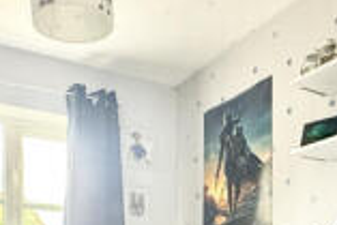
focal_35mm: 54
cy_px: 295
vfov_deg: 22.4
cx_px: 211
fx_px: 506
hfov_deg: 36.6
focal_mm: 2.22
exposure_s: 1/60
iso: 500
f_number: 2.2
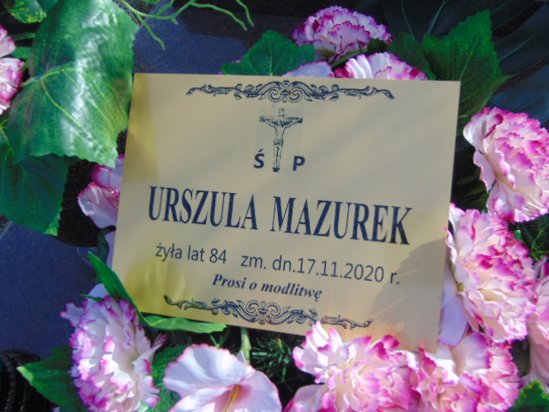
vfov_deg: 40.7
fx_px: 555
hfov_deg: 52.6
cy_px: 206
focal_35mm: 35
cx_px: 274
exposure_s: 1/640
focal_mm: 6.3
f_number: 3.2
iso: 80
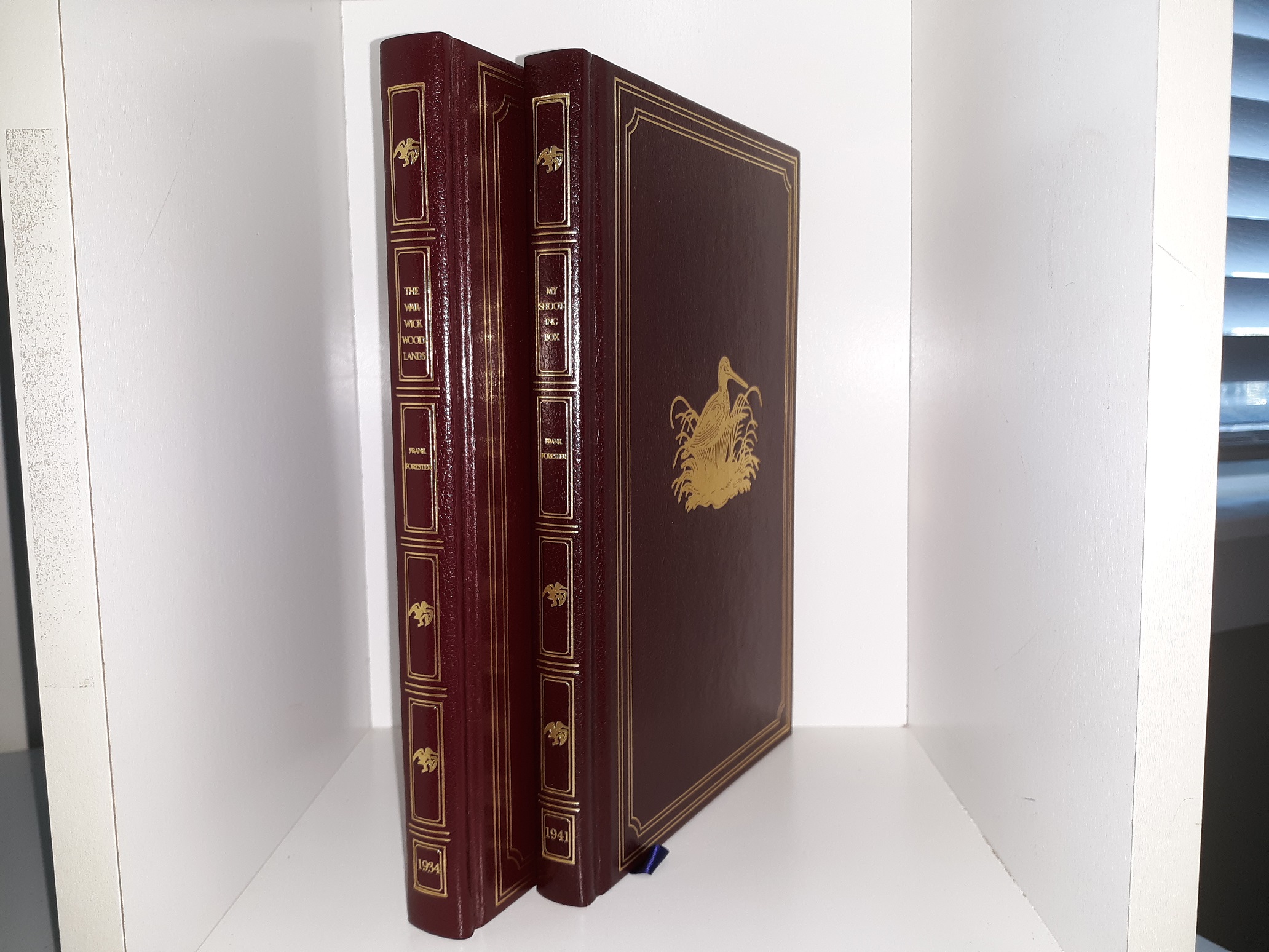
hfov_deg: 63.4
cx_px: 634
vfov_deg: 49.7
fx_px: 1026
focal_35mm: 28
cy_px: 476
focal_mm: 3.7
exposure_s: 1/60
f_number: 1.7
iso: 40
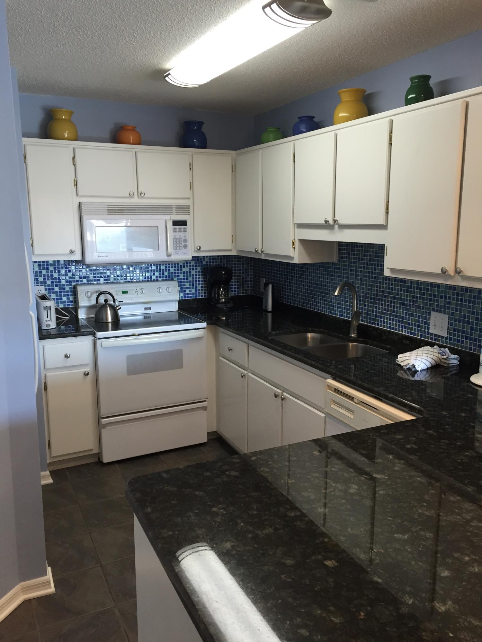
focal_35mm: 29
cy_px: 321
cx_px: 241
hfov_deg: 48.2
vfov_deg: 61.7
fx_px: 538
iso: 40
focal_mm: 4.15
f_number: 2.2
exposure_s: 1/30
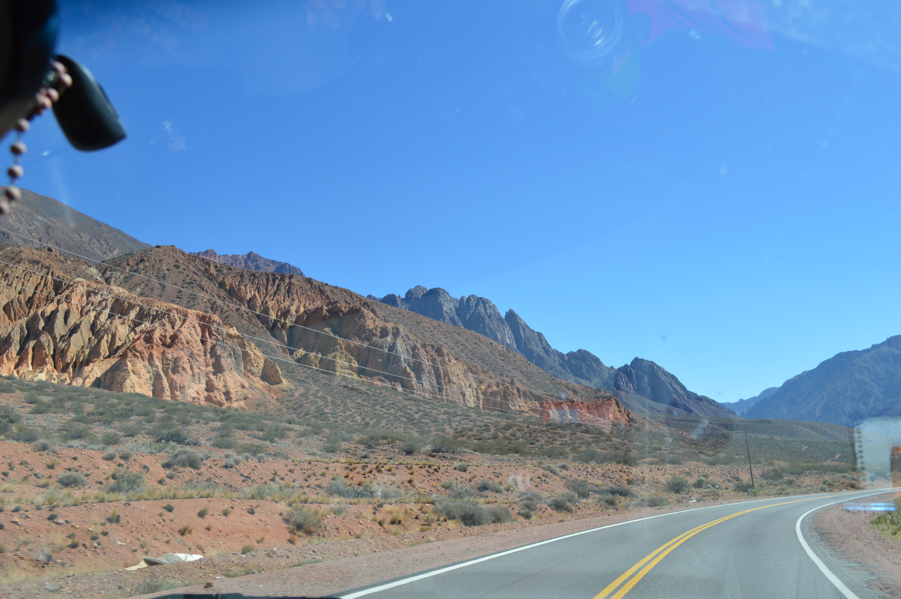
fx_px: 750
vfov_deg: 43.5
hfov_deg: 62.0
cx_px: 450
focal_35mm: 30
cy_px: 300
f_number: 8
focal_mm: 20
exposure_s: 1/250
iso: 100
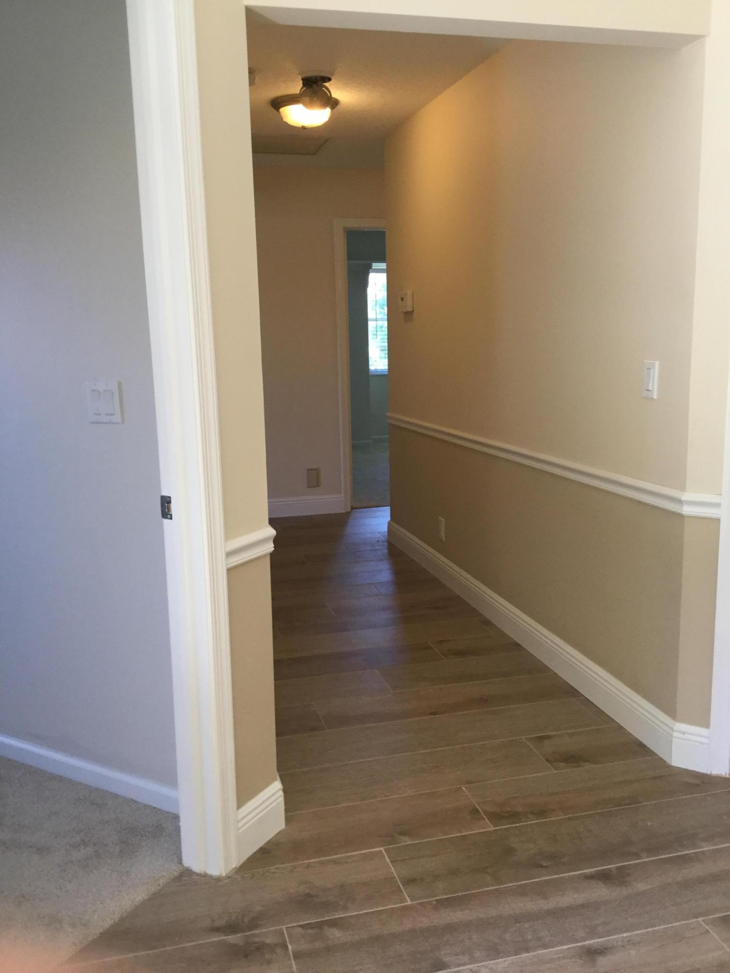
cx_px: 365
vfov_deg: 58.4
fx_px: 872
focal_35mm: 31
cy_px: 486
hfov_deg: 45.4
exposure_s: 1/30
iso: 64
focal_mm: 3.3
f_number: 2.4
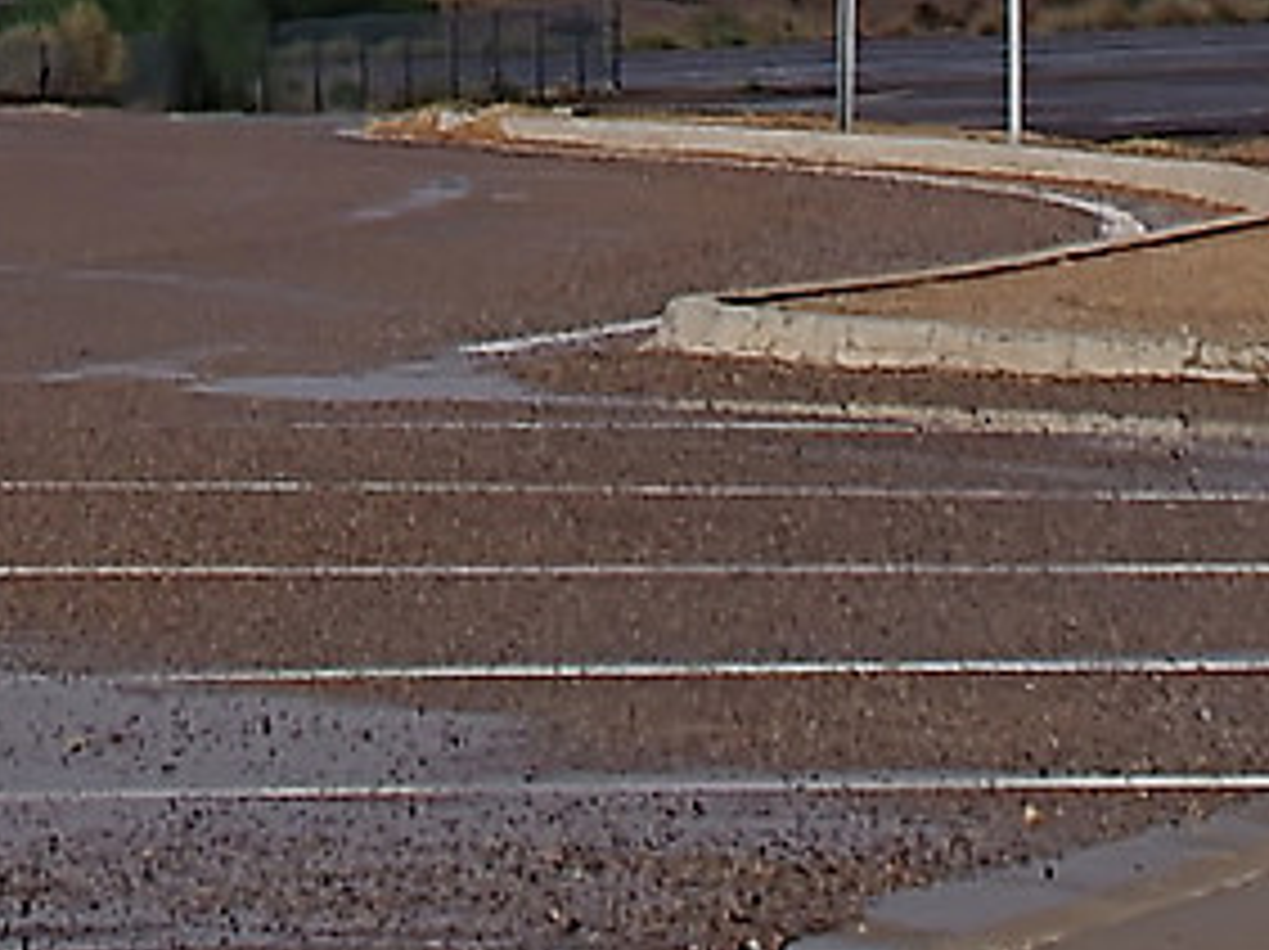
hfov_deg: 4.9
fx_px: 14688
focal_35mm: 401
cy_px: -1855
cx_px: -454
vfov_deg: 3.6
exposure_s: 1/2500
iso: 200
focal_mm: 33
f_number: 5.6
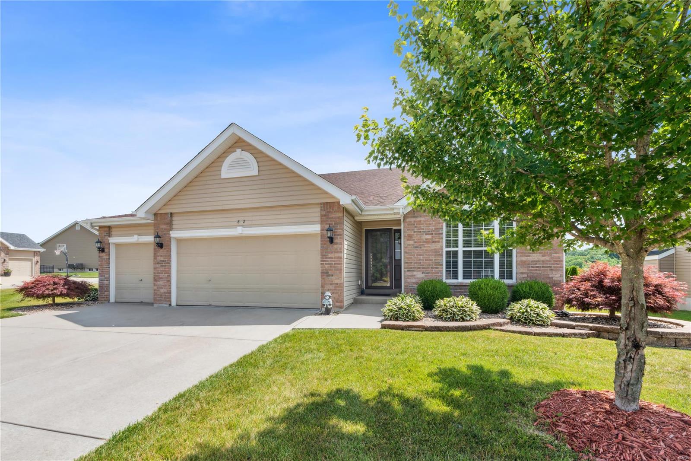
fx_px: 269
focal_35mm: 14
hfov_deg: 104.2
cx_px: 346
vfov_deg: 81.2
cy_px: 230
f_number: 18
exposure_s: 1/50
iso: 100
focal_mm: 14
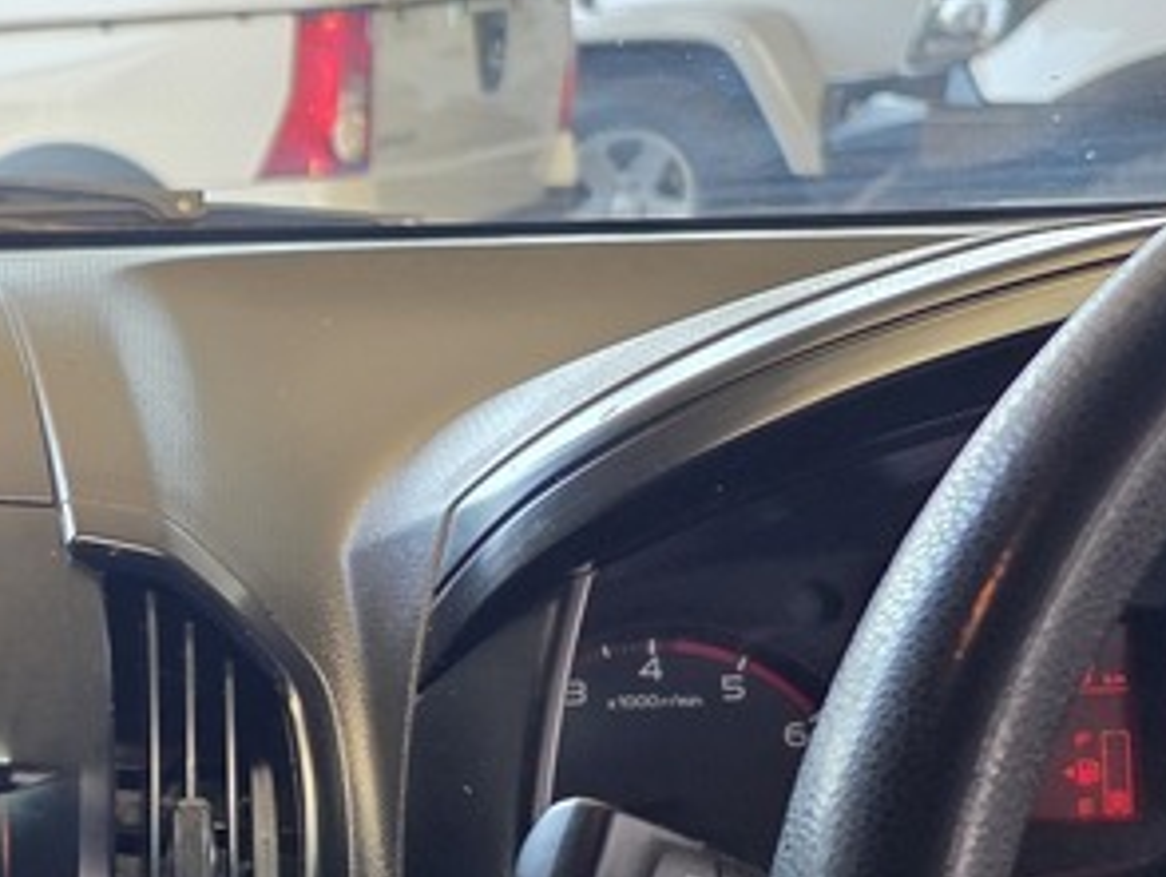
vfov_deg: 17.5
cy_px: 1075
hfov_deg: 21.1
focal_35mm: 80
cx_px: -520
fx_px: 2697
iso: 125
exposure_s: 1/100
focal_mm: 6.25
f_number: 1.7
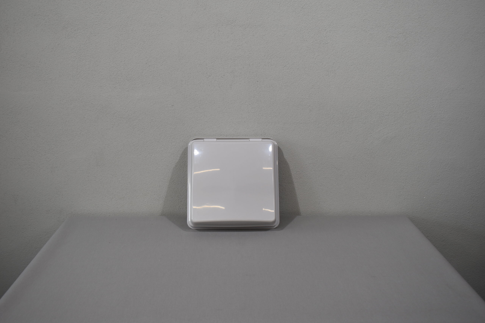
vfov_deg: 31.9
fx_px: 566
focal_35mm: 42
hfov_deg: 46.4
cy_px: 162
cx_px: 242
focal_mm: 28
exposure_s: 1/125
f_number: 5.6
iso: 200
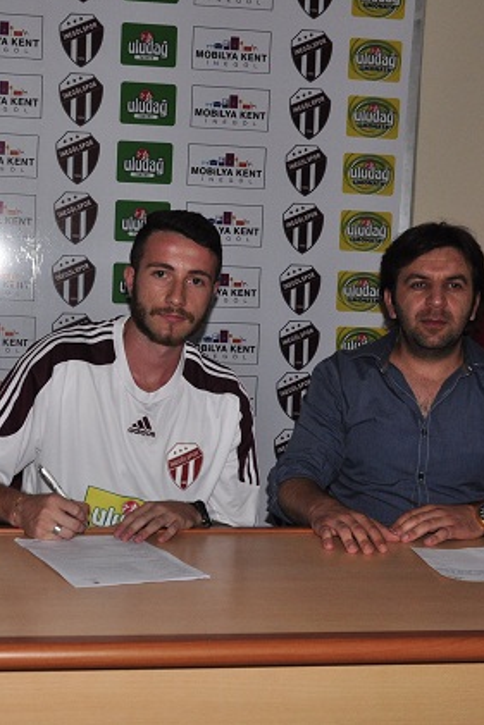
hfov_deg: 24.3
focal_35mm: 55
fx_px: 1108
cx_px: 112
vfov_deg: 36.2
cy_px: 360
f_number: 7.1
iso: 500
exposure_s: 1/200
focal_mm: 24
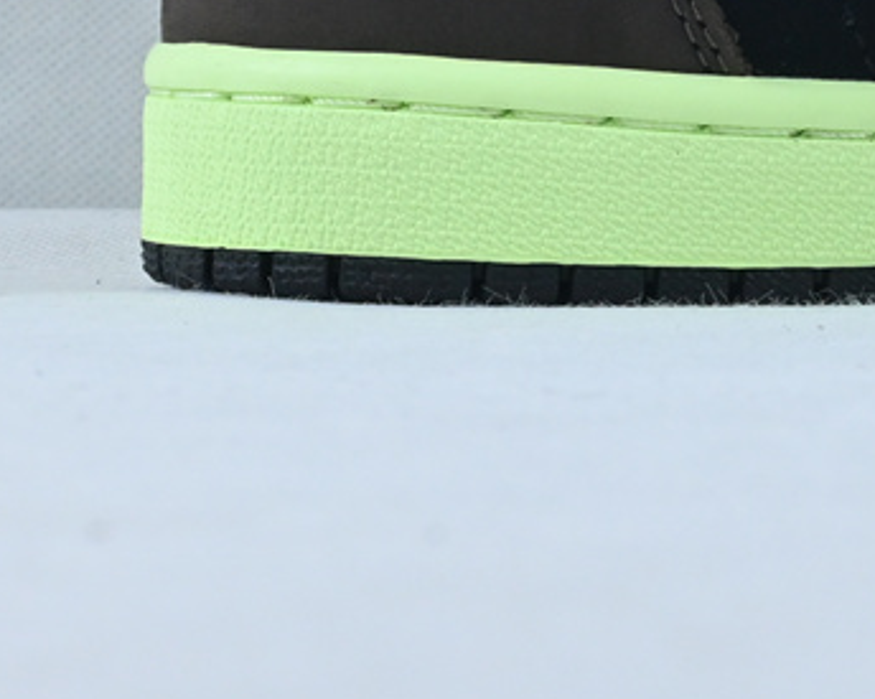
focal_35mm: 159
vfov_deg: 9.5
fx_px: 4128
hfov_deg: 11.8
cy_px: -282
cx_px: 1147
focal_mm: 32.5
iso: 1000
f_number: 10
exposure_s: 1/125
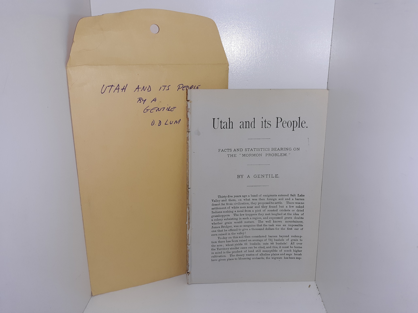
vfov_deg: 49.7
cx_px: 209
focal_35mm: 28
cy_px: 156
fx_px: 338
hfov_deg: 63.4
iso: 40
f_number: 1.7
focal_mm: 3.7
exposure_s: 1/201
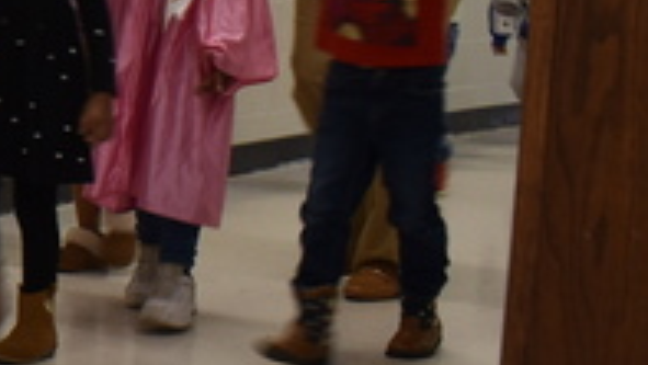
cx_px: -523
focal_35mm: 115
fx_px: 1977
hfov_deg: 15.8
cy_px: 16
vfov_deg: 10.5
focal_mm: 18
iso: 320
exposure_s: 1/30
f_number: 7.1
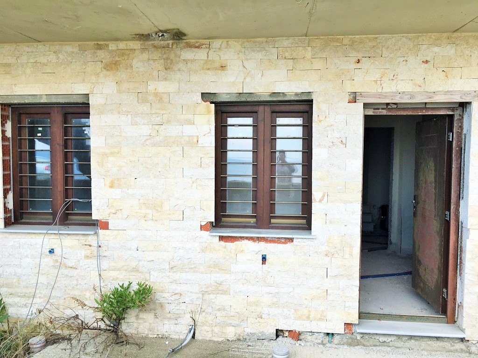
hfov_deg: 61.7
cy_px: 179
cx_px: 239
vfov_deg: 48.2
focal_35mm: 29
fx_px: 400
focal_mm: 4.15
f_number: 2.2
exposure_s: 1/138
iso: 25
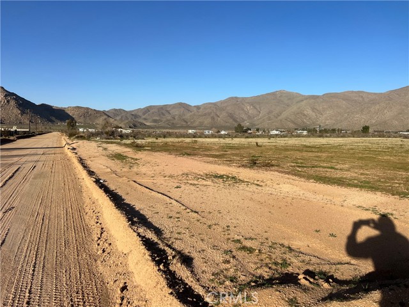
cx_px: 204
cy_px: 154
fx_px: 307
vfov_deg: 53.1
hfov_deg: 67.3
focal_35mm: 26
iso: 50
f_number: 1.5
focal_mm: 5.7
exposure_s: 1/5587
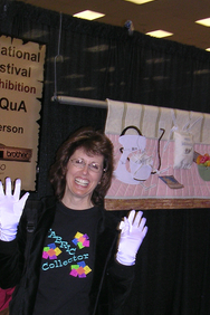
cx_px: 97
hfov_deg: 24.2
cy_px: 219
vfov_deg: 35.2
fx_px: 490
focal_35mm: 56
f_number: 2.8
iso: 183
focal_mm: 5.8
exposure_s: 1/60.1
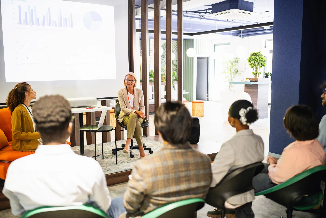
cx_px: 163
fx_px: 317
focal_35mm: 35
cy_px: 109
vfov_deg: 37.8
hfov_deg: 54.4
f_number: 1.6
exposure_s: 1/320
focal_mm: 35
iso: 1000
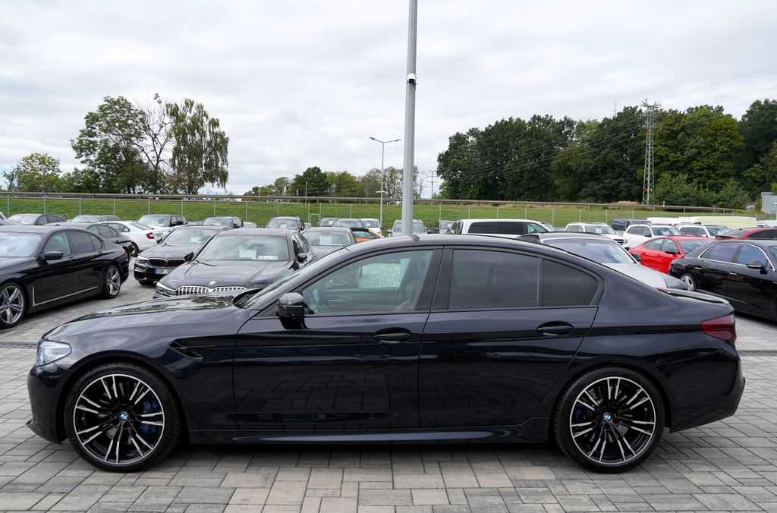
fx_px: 516
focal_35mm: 24
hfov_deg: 73.9
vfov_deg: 52.8
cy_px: 256
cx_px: 388
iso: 100
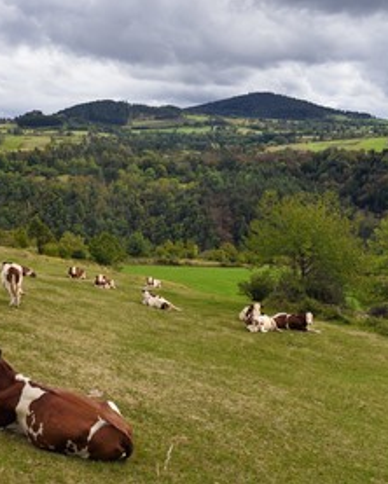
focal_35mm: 54
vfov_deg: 34.7
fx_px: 774
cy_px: 241
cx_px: 94
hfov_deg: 27.7
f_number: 14
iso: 400
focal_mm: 38
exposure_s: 1/250
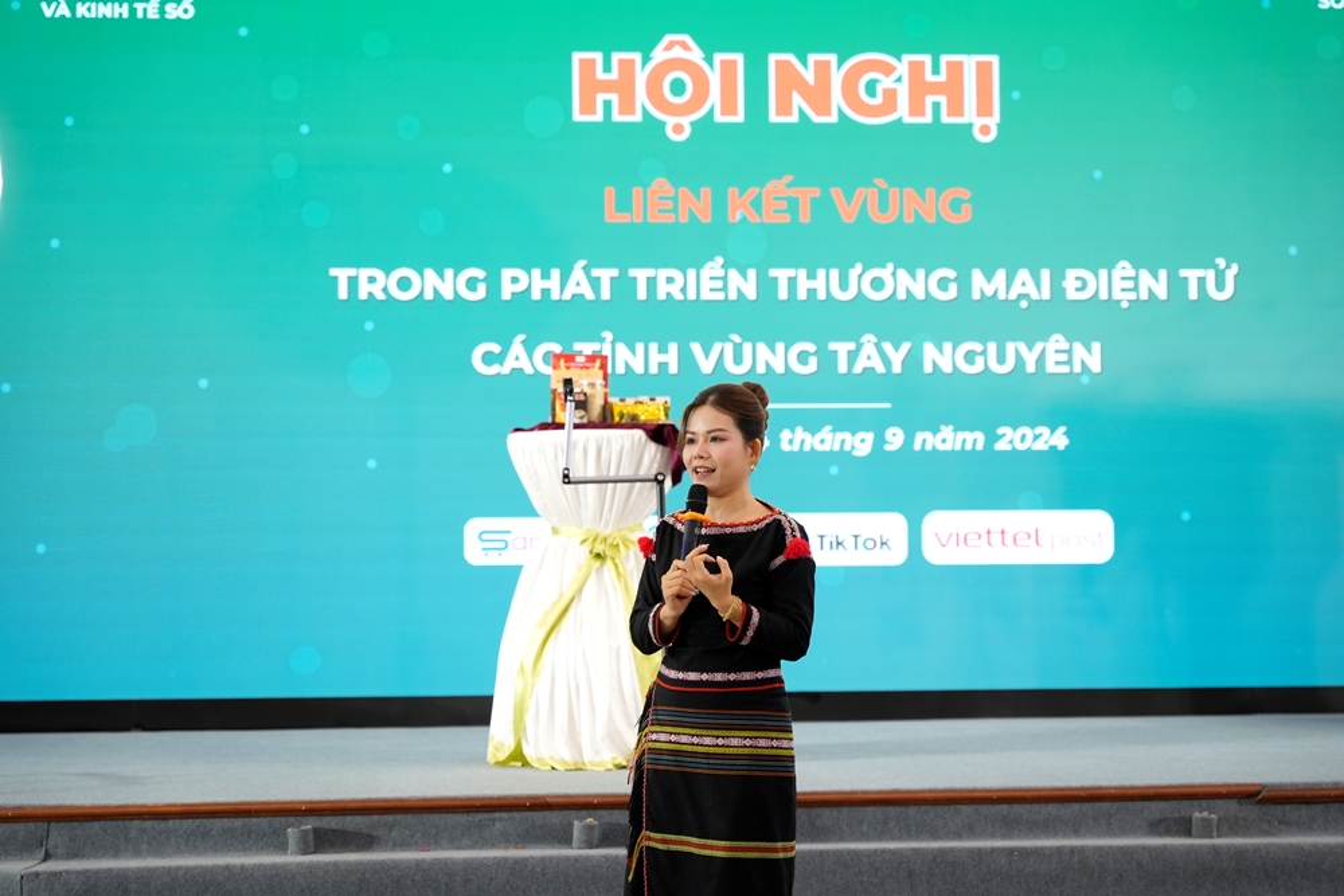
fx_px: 2614
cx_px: 672
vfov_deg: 19.5
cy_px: 448
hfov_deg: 28.8
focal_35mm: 70
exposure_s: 1/160
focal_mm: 70
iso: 1000
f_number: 3.2
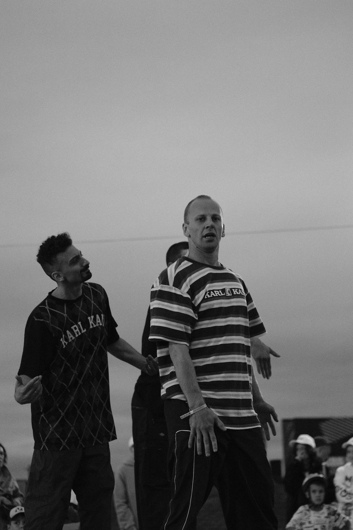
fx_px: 1103
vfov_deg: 27.0
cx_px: 176
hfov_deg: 18.2
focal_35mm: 75
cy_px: 265
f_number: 2
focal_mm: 50
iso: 4000
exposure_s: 1/640
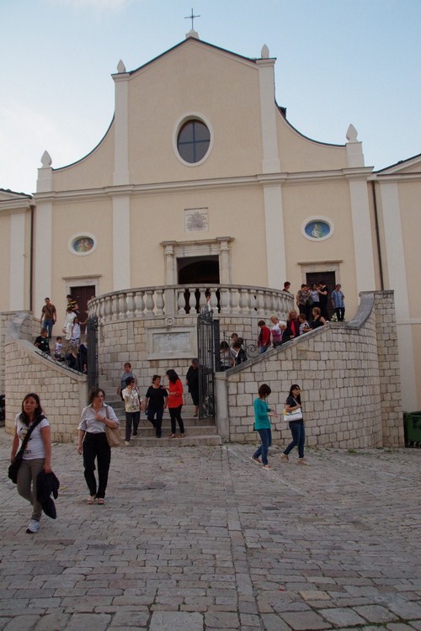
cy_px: 316
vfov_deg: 67.4
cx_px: 210
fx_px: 474
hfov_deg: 47.9
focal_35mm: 27
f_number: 6.3
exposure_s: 1/160
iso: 2500
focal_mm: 18
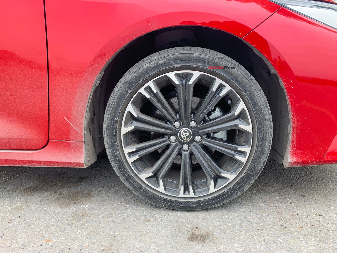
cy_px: 126
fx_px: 253
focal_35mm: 26
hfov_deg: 67.3
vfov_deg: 53.1
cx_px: 168
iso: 25
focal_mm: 4.25
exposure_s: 1/170
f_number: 1.8
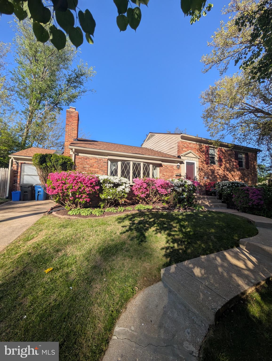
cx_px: 136
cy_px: 180
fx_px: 125
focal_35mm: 12
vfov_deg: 110.5
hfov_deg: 94.6
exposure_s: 1/2169
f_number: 1.7
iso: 49
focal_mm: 2.02
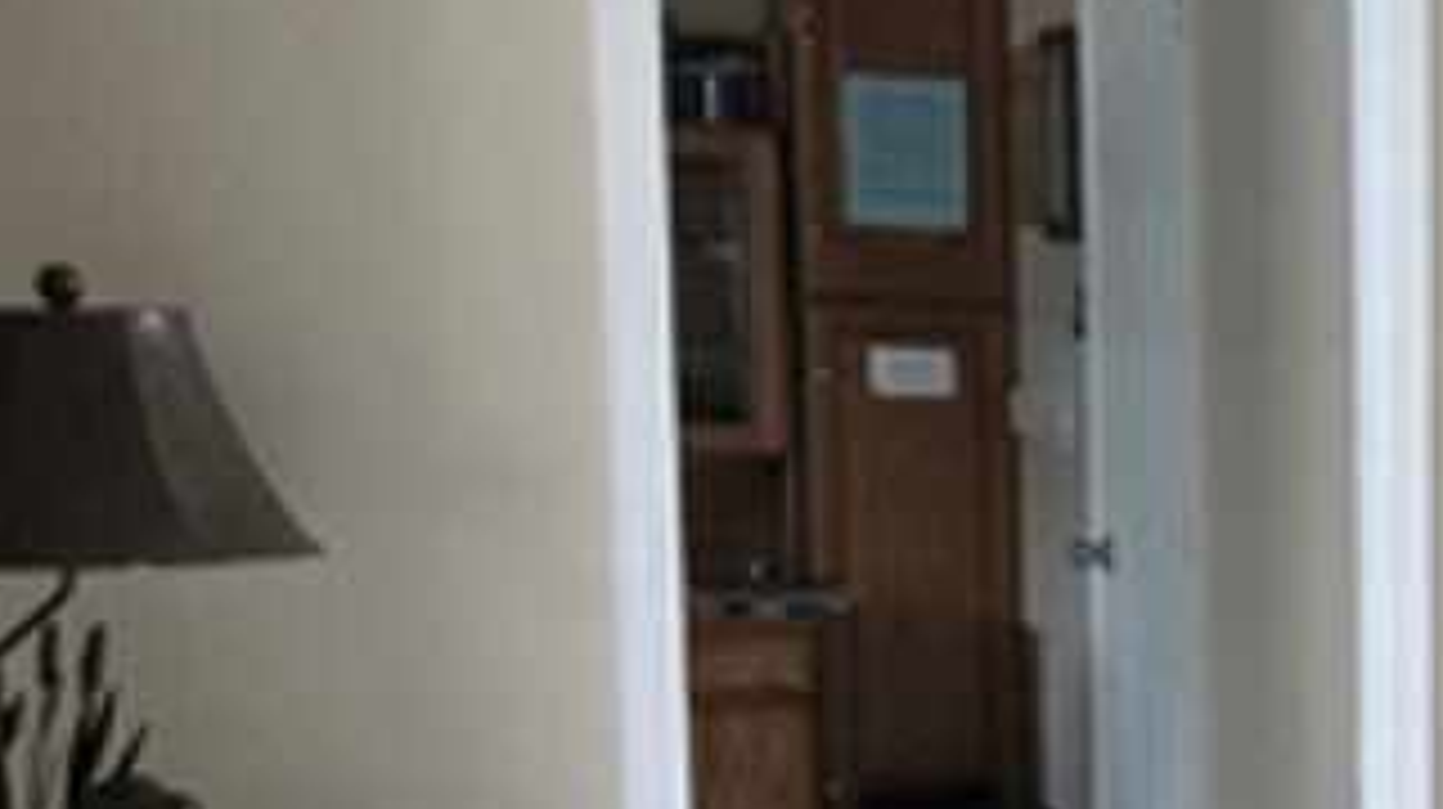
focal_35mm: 100
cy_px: 908
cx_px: 2297
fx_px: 3823
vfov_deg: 11.9
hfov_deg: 18.4
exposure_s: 1/120
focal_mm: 5.4
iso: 640
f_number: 1.8
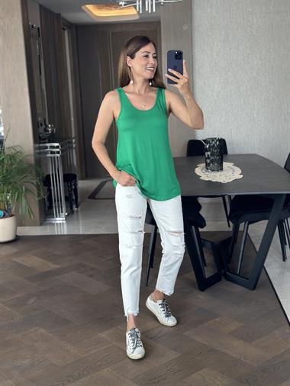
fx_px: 536
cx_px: 145
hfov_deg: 30.3
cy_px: 193
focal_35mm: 48
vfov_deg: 39.6
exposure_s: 1/66
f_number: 1.78
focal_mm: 6.86
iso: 125
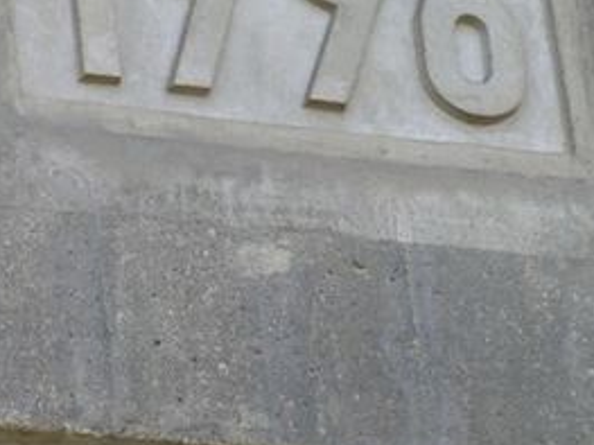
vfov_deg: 3.8
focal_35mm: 396
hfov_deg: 5.0
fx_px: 6792
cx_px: 174
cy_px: 162
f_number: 4.8
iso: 200
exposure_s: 1/160
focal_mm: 30.1
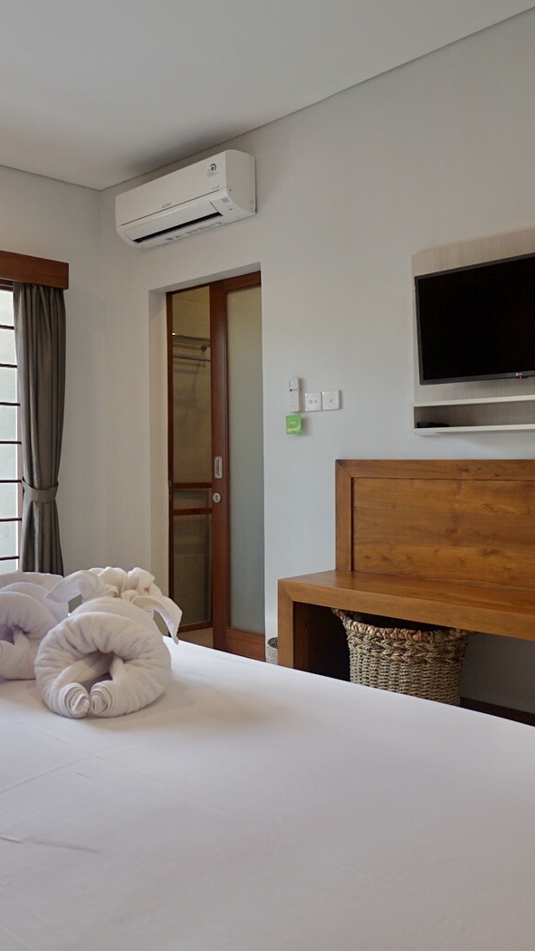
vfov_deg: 66.1
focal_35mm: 29
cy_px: 472
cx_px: 47
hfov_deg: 37.4
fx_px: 732
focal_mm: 12
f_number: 4
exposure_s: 1/25
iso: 100
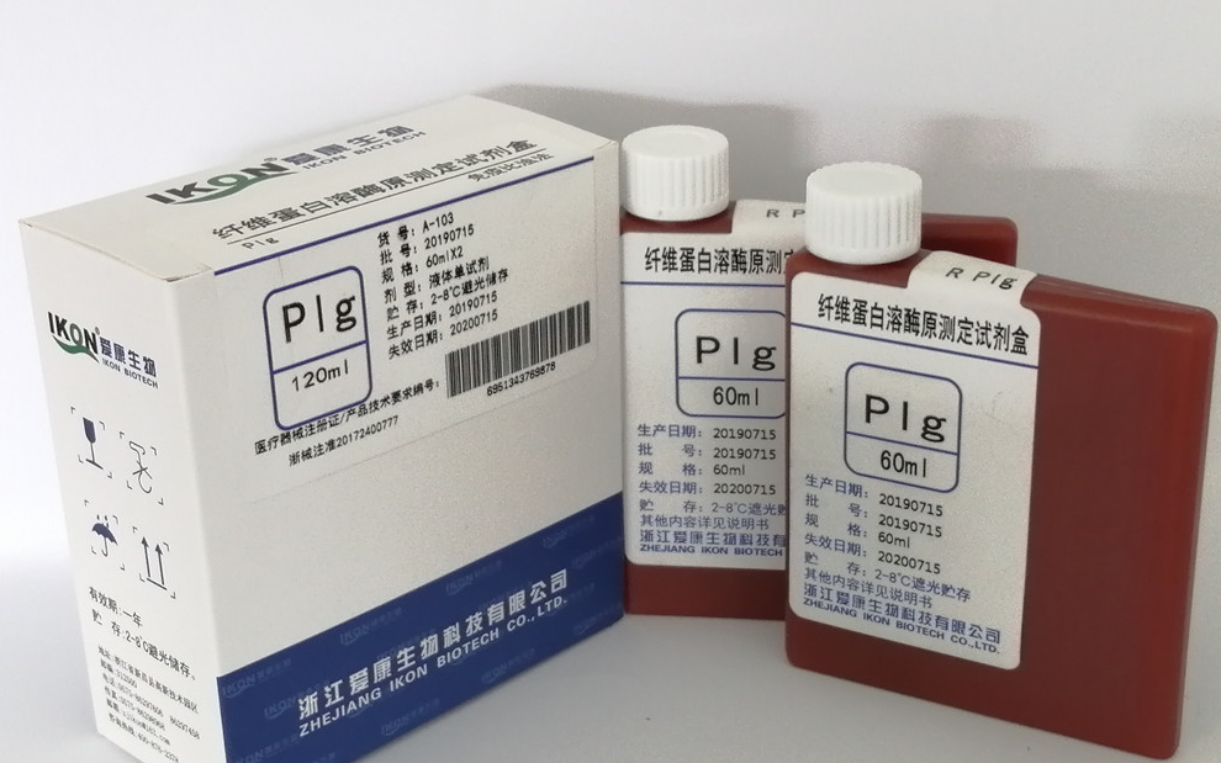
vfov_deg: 21.3
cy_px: 408
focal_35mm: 61
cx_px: 613
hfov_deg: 33.5
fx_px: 2030
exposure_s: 1/33.3
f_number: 1.8
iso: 100
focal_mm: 3.64
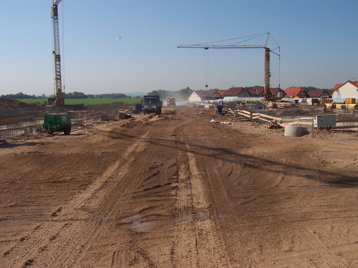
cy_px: 134
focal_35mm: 36
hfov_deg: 51.4
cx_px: 179
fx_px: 372
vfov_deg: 39.7
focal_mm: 5.6
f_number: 5.6
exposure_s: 1/750
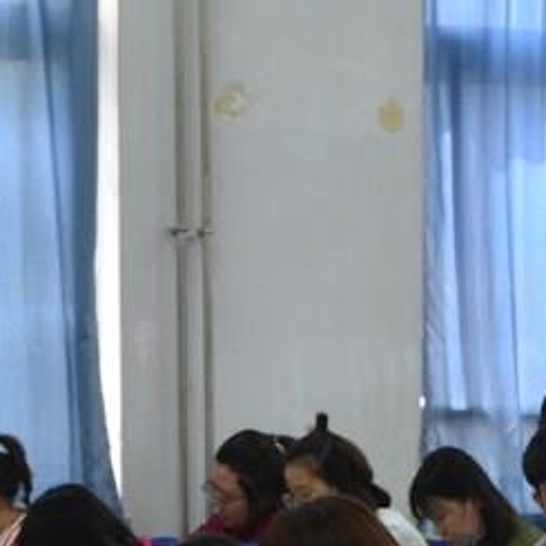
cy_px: 806
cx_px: 758
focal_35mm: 249
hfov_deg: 6.9
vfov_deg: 6.9
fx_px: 4443
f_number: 4.2
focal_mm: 30
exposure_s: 1/60
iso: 500
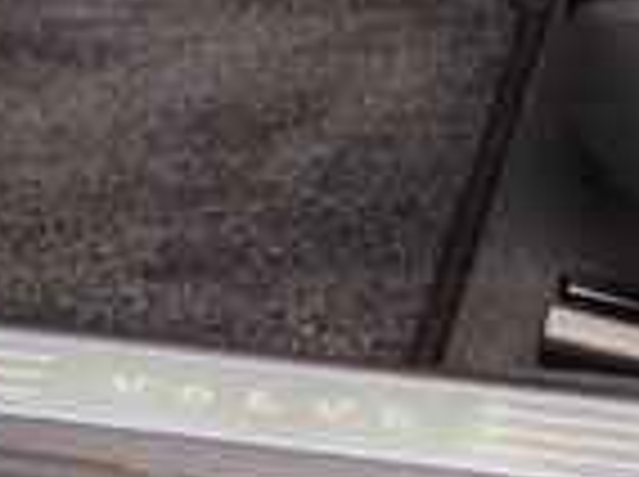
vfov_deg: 7.6
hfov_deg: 11.9
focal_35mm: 166
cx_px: 436
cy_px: -1012
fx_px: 3059
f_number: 1.8
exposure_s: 1/100
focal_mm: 5.4
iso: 250
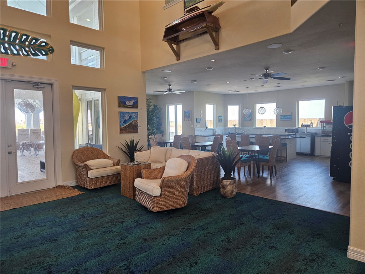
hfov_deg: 73.9
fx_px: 243
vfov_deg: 58.9
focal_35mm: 23
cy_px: 137
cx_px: 182
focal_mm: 5.4
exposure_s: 1/120
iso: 100
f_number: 1.8
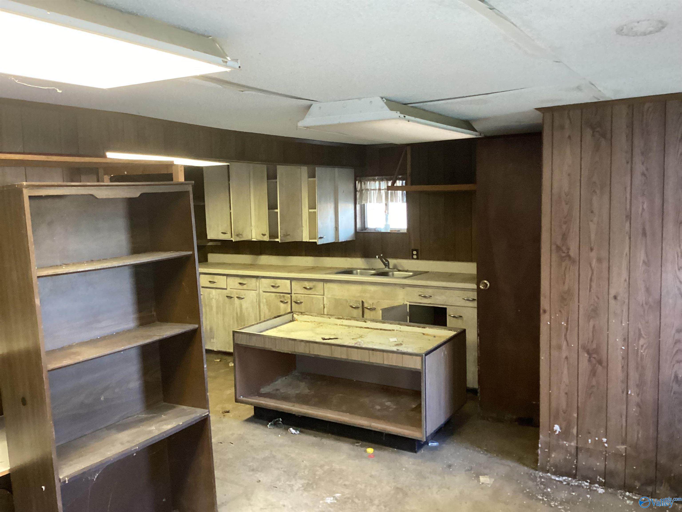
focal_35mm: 31
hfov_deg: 58.4
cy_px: 256
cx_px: 341
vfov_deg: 45.4
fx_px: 611
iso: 400
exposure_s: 1/30
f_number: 2.4
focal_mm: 3.3
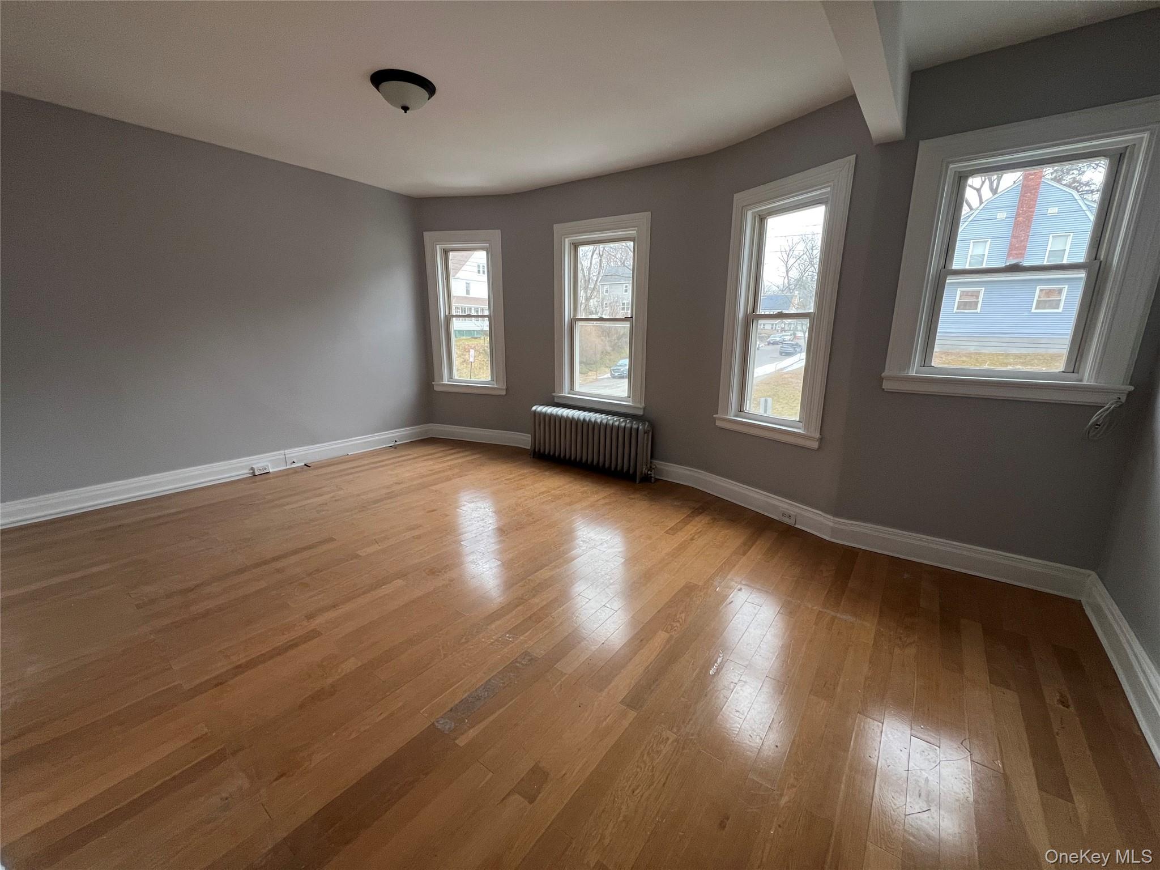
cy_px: 435
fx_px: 436
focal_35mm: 13
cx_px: 580
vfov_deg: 89.9
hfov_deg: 106.2
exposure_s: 1/120
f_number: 1.8
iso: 160
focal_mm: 1.57
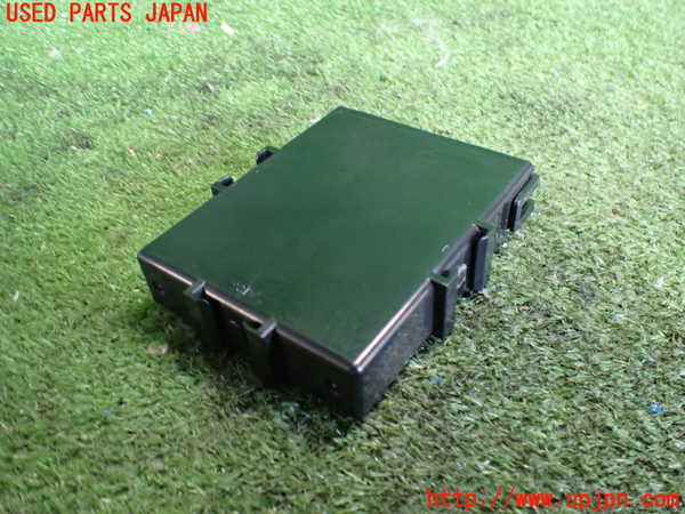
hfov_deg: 60.0
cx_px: 342
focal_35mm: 30
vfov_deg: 46.8
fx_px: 594
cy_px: 257
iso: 800
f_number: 2.3
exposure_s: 1/40
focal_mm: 5.4
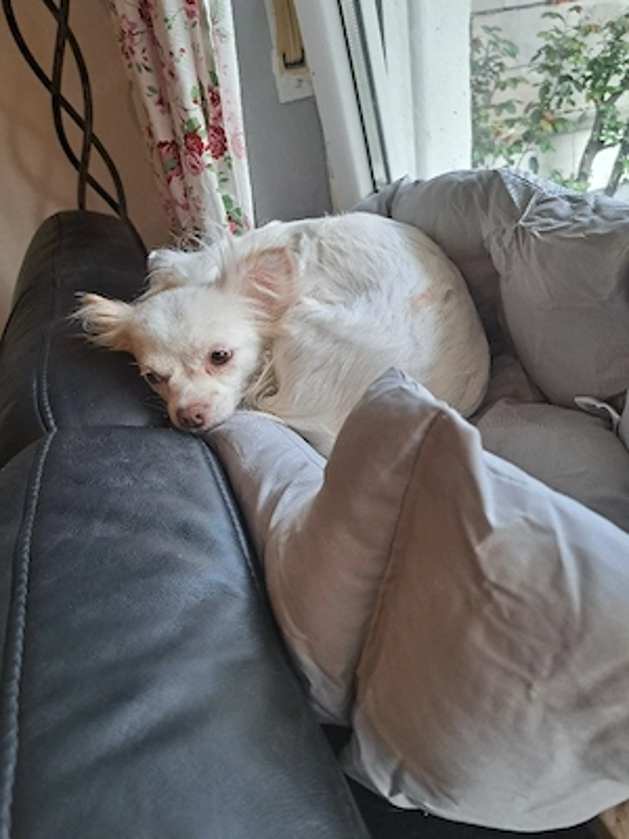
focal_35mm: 24
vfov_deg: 71.6
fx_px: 581
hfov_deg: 56.8
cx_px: 314
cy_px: 420
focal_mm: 5.23
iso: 80
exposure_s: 1/50
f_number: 1.8
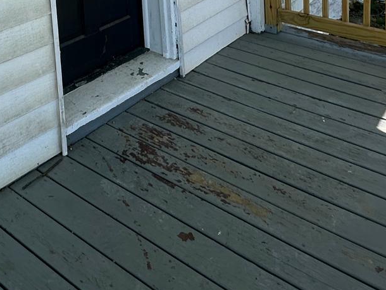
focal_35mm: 47
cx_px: 115
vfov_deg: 25.9
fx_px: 524
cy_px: -98
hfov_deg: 39.7
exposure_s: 1/430
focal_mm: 2.22
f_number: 2.2
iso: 40
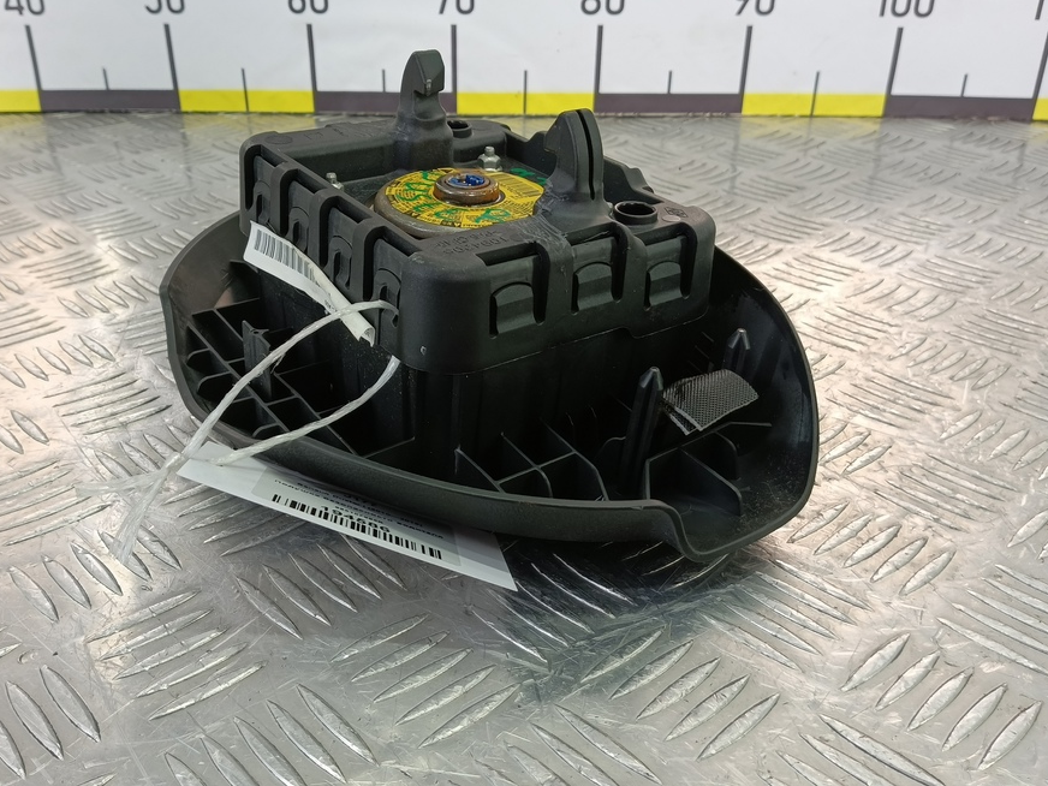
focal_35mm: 27
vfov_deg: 51.3
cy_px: 351
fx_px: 817
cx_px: 469
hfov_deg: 65.2
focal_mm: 4.11
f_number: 1.6
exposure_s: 1/50
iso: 105
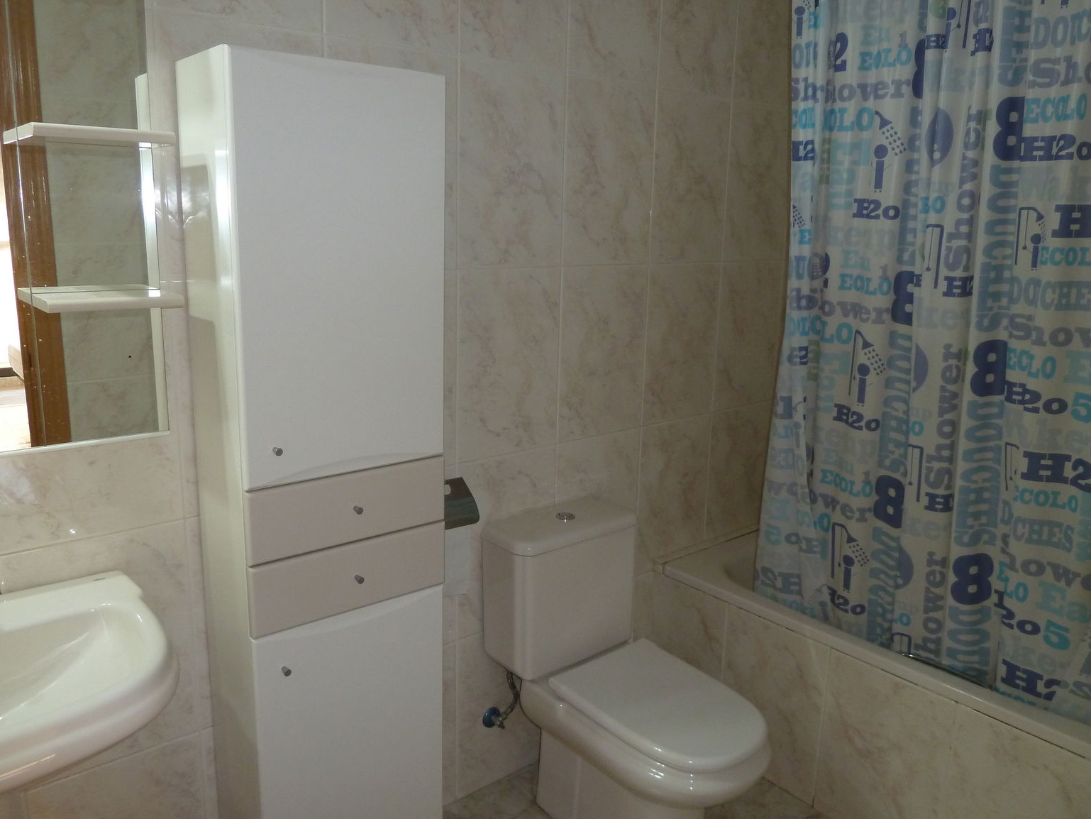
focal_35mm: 26
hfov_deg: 67.3
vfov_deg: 53.1
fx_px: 820
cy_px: 400
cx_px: 525
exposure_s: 1/30
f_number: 3.3
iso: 200
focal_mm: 4.1
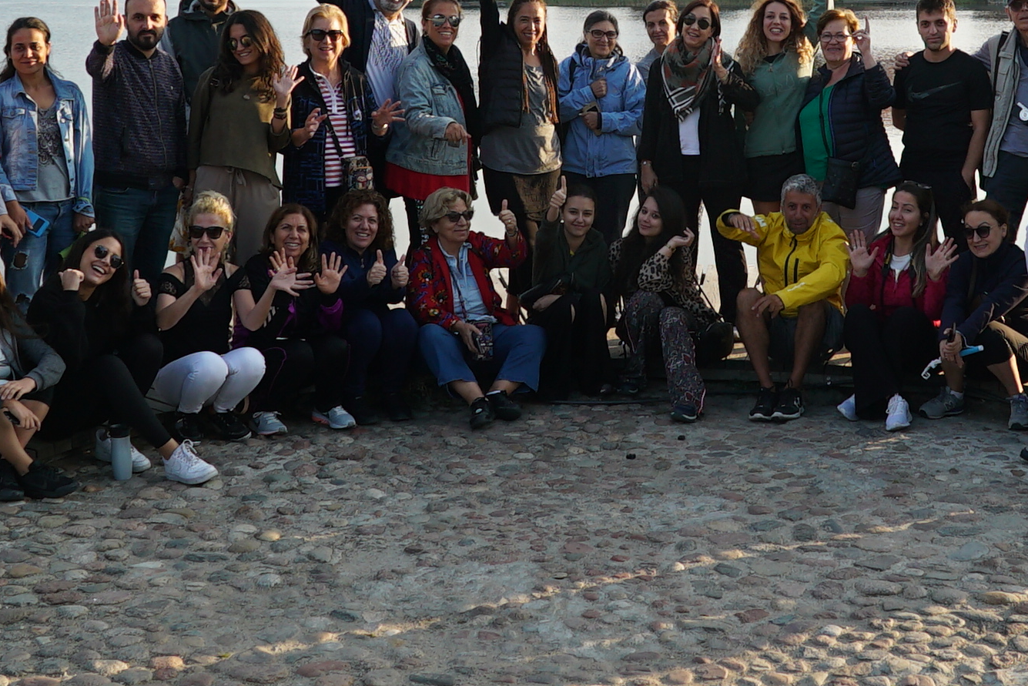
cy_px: 30
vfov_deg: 23.4
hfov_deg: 35.4
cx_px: 650
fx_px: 1600
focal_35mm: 56
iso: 250
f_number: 5.6
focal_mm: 18
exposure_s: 1/400
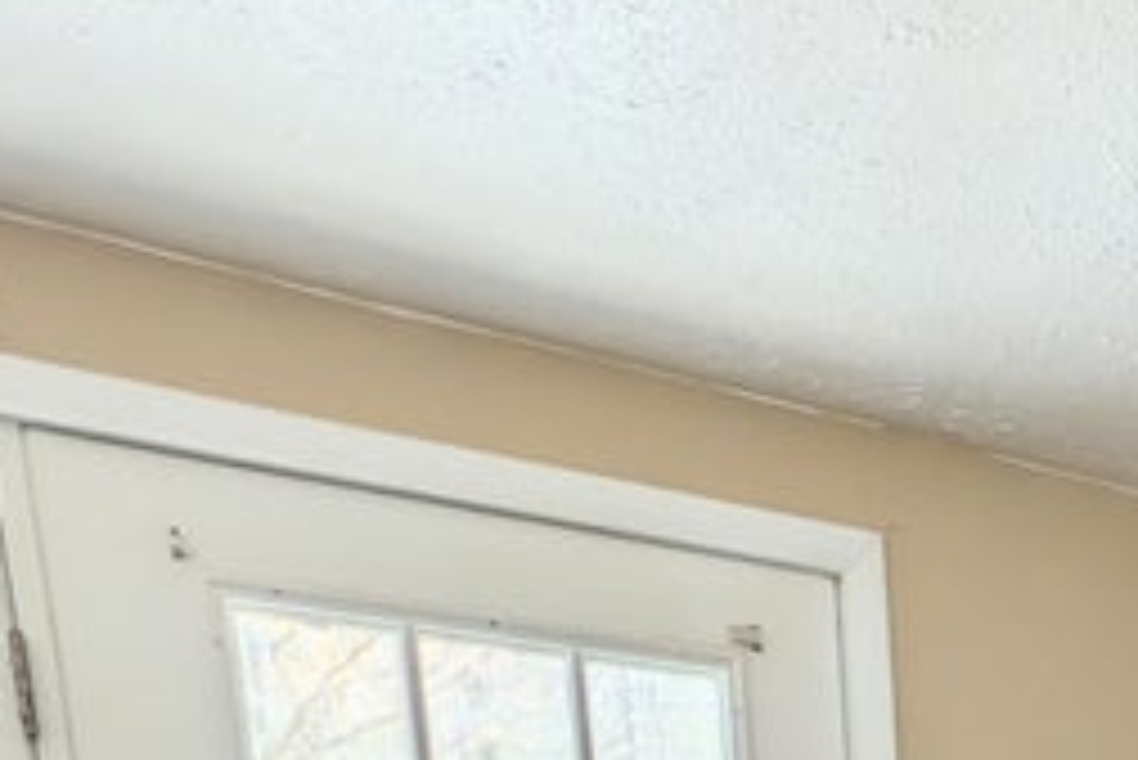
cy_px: 1381
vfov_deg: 21.1
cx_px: 1286
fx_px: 1328
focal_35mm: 42
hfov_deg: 37.7
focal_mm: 2.23
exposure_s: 1/147
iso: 33
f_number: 1.95
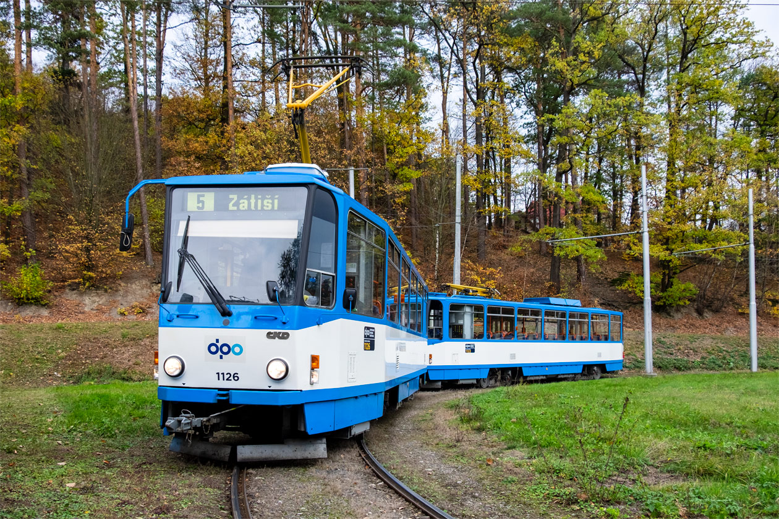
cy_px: 260
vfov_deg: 45.0
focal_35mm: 29
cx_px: 390
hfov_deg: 63.7
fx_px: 627
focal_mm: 19.5
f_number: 5.6
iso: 400
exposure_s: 1/170
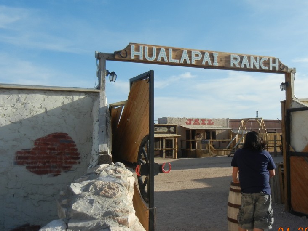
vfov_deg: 34.4
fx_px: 374
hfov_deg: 44.4
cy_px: 105
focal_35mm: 42
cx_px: 195
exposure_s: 1/373
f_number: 7
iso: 160
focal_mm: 5.4
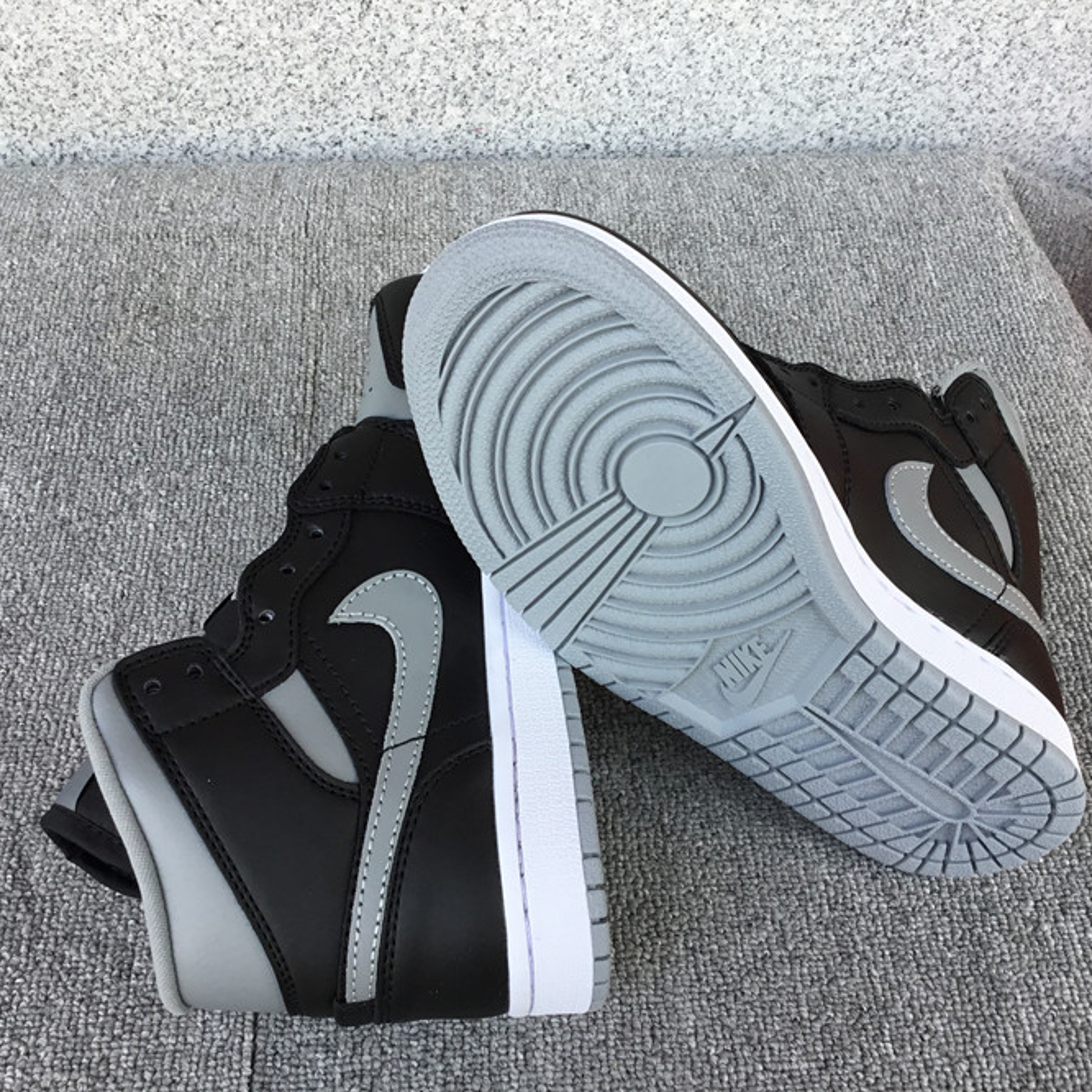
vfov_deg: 44.9
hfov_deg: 44.9
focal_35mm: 37
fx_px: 1321
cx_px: 564
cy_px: 545
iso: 40
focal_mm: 3.3
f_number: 2.4
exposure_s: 1/100
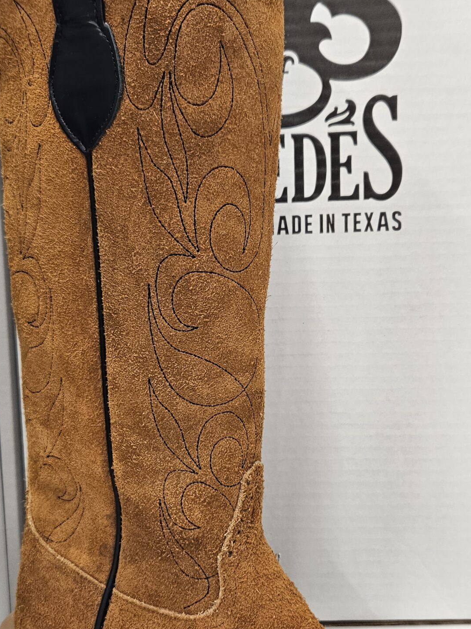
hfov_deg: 35.1
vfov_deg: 45.7
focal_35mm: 41
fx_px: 744
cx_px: 226
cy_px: 355
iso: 320
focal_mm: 5.4
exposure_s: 1/120
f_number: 1.8
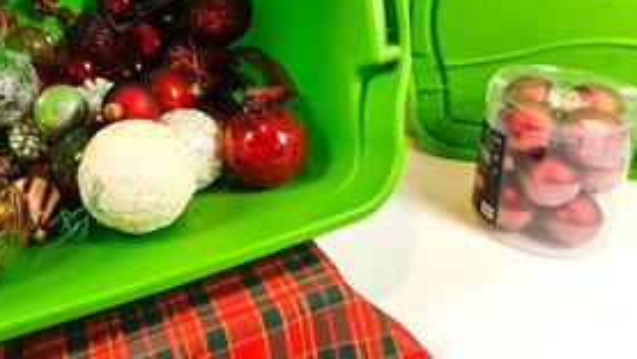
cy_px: 102
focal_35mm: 31
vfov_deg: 37.1
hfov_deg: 62.3
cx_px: 270
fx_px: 524
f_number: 1.8
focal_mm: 5.4
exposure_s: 1/120
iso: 250
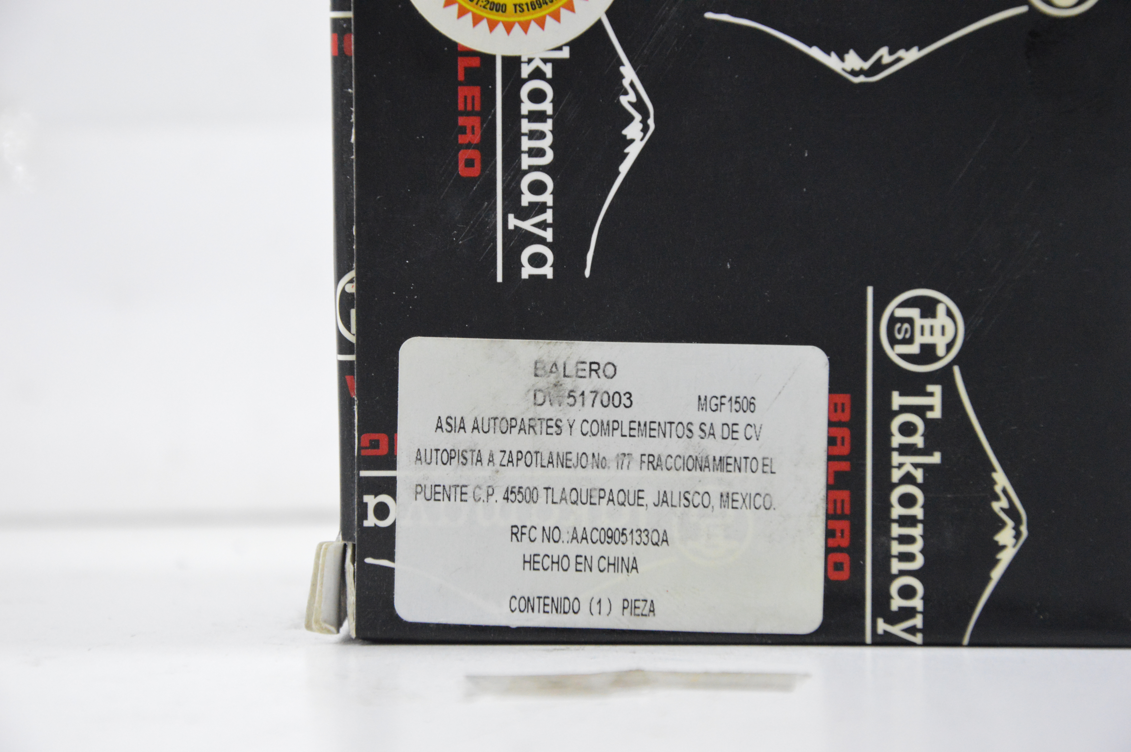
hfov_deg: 13.1
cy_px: 376
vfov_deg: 8.7
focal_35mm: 158
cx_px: 566
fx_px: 4944
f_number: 7.1
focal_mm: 105
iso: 3200
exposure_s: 1/100
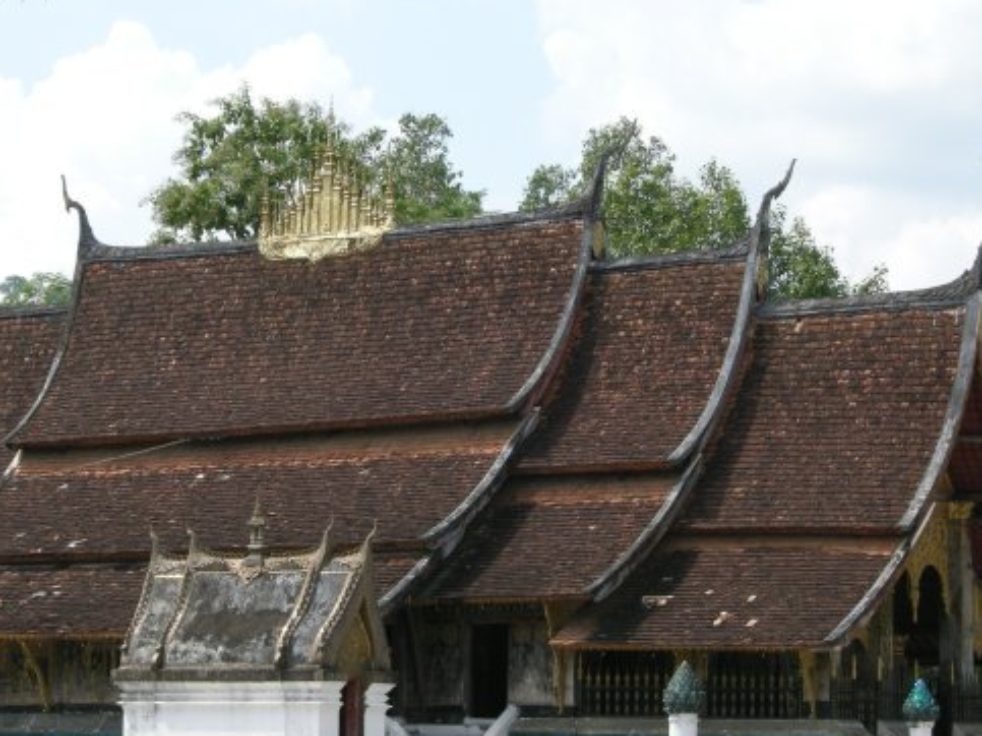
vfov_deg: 12.5
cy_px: 435
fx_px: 3347
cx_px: 545
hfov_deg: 16.7
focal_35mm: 118
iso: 64
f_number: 6
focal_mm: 18.6
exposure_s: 1/196
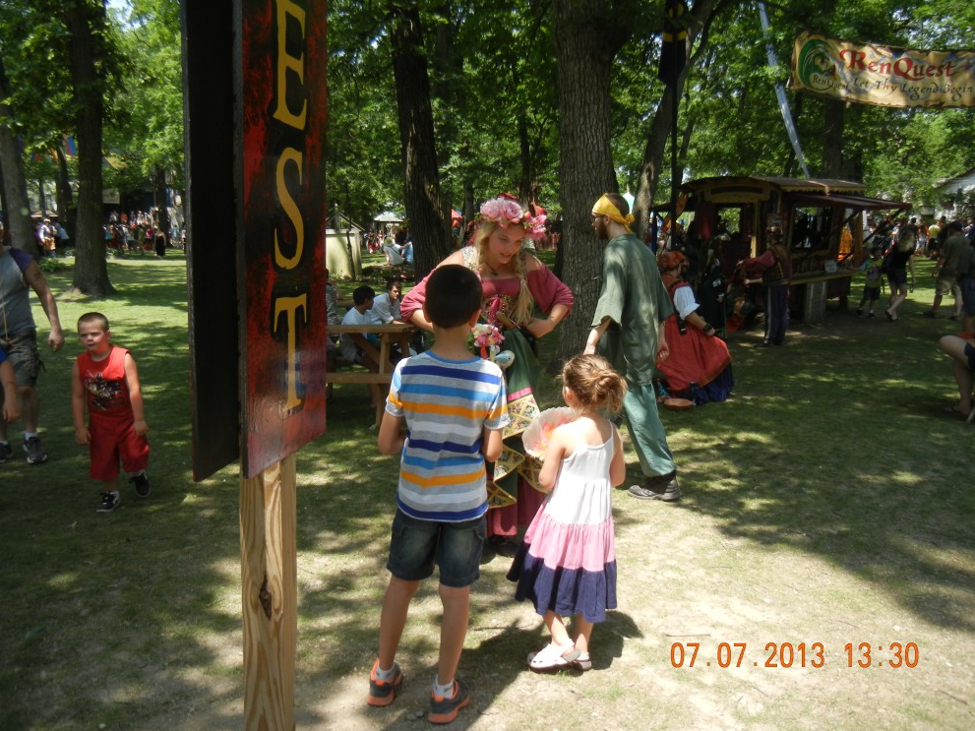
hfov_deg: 58.4
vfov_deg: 45.4
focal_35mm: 31
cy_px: 356
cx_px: 476
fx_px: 873
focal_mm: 5.4
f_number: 3.5
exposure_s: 1/530
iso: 160
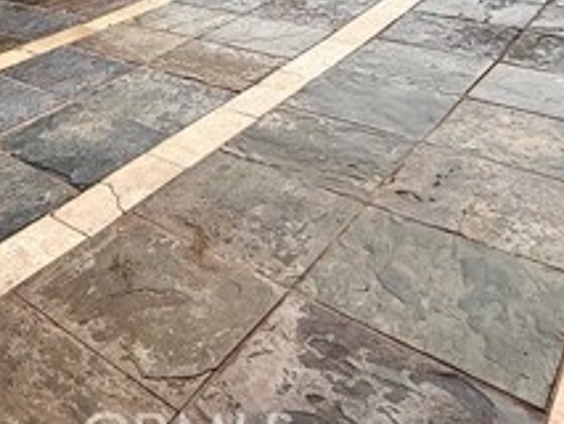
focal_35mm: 42
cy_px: -162
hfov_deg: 38.7
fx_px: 685
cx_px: -24
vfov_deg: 27.2
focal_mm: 2.22
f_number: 2.2
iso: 50
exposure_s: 1/985
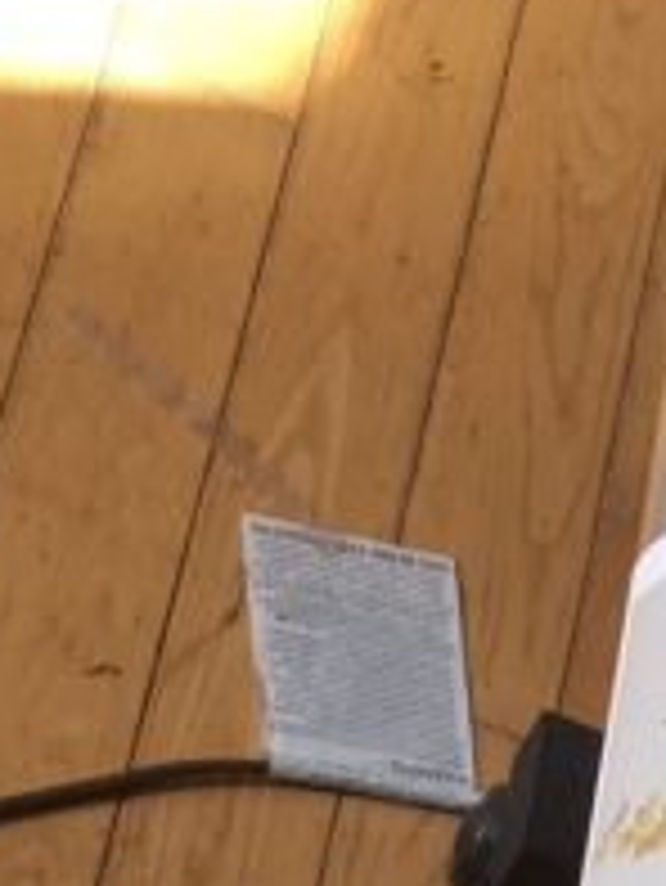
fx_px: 3511
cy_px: 1671
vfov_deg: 12.9
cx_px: 1454
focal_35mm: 137
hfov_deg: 9.8
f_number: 2.2
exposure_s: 1/120
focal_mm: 4.15
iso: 25
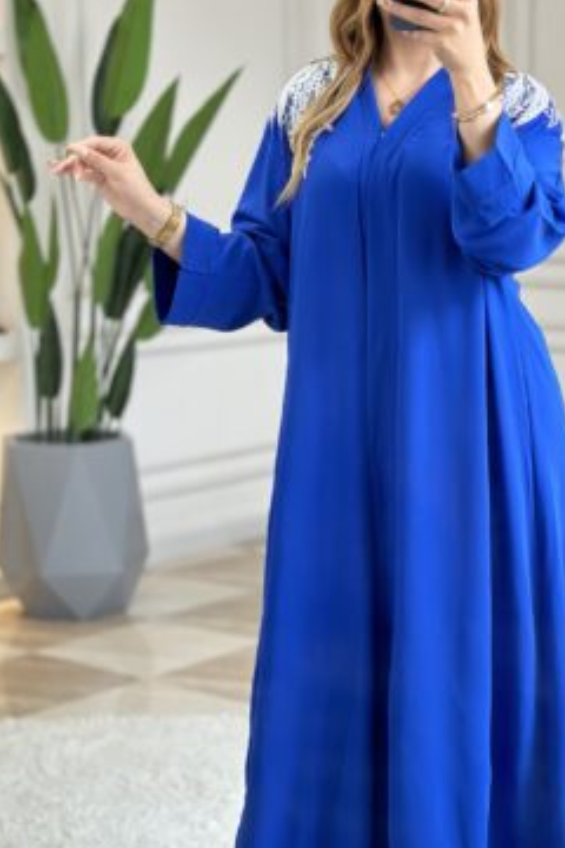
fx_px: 1742
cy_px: 508
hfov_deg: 18.3
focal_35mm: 74
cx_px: 424
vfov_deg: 27.3
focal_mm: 6.86
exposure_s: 1/100
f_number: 1.78
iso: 100
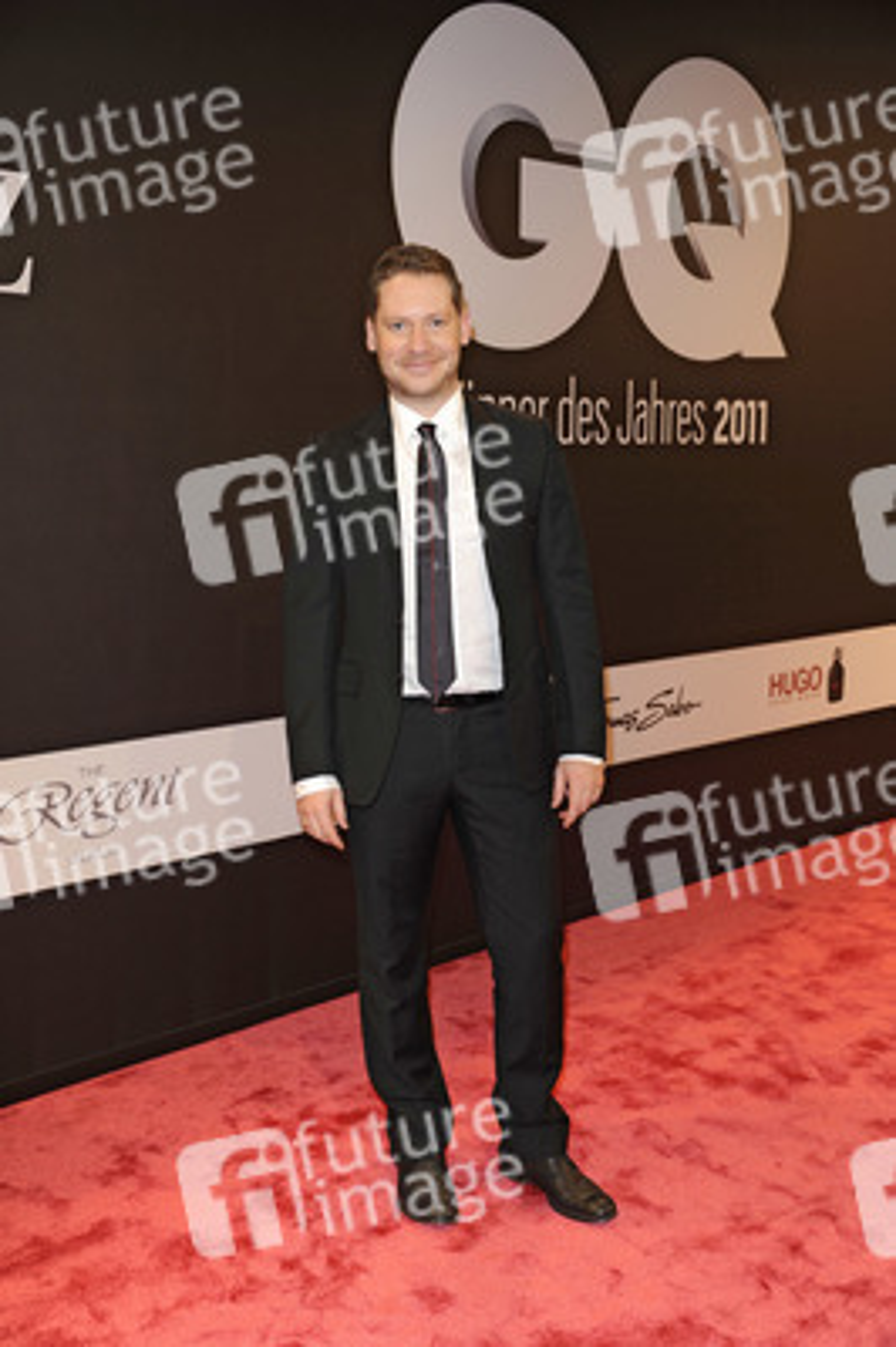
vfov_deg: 43.6
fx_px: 1683
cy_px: 674
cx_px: 448
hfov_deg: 29.8
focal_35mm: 45
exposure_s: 1/200
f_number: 5.6
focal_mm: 45
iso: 500
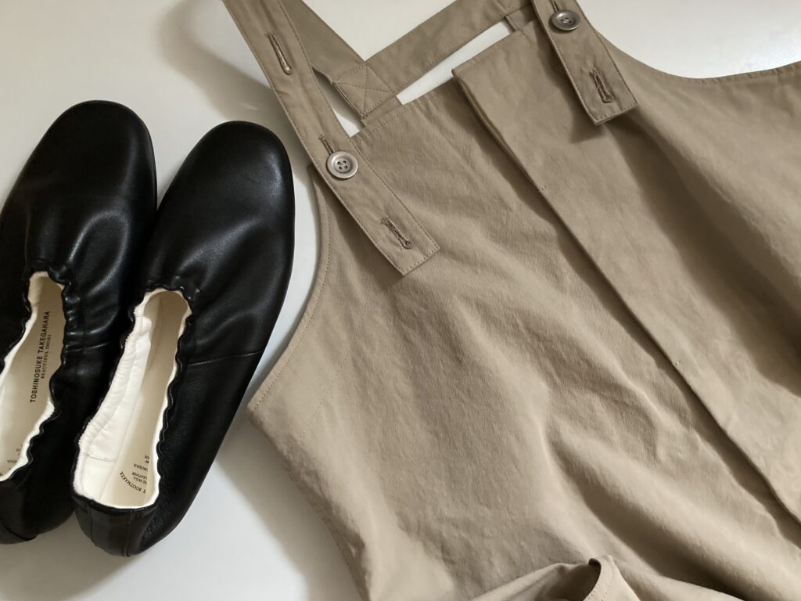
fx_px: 648
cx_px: 400
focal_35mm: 28
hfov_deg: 63.4
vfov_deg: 49.7
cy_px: 300
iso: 640
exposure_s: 1/30
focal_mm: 3.99
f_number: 1.8
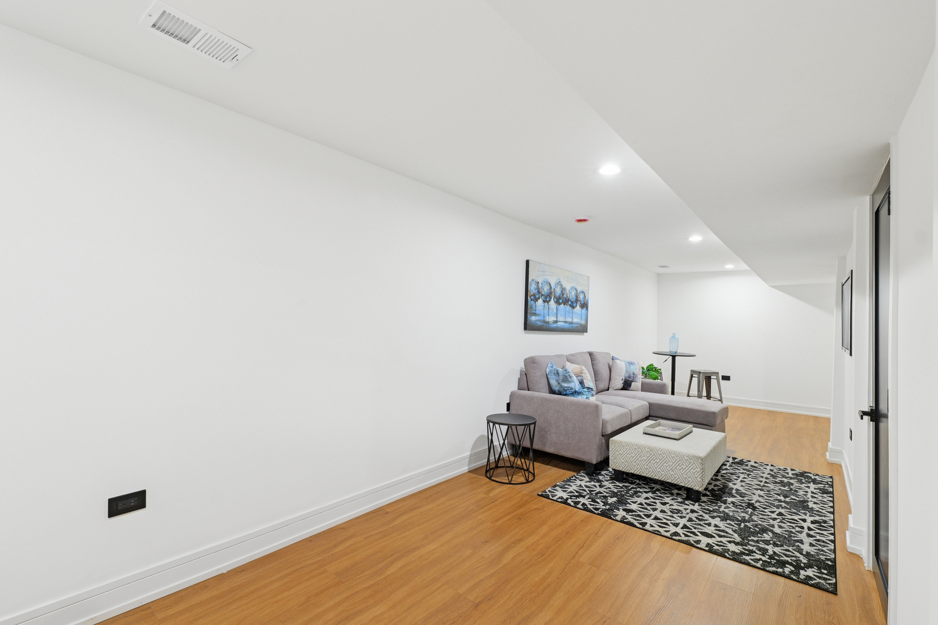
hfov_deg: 100.4
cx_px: 469
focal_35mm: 15
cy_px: 312
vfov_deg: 77.3
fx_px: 391
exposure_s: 1/10
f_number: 9
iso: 400
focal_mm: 15
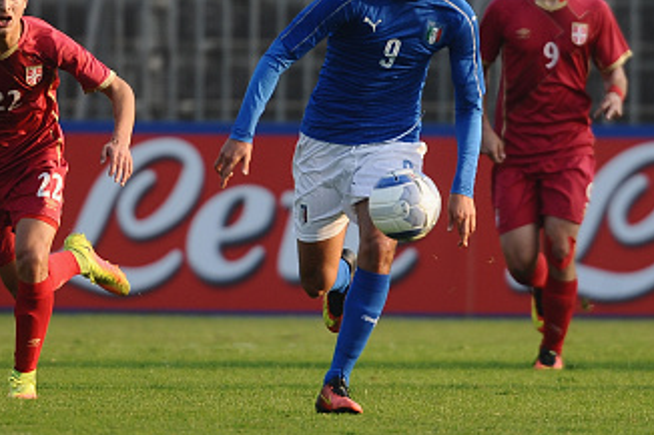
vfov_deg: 1.5
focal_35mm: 912
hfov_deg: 2.3
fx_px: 16559
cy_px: 119
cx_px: 427
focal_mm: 500
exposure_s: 1/1000
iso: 400
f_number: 5.6
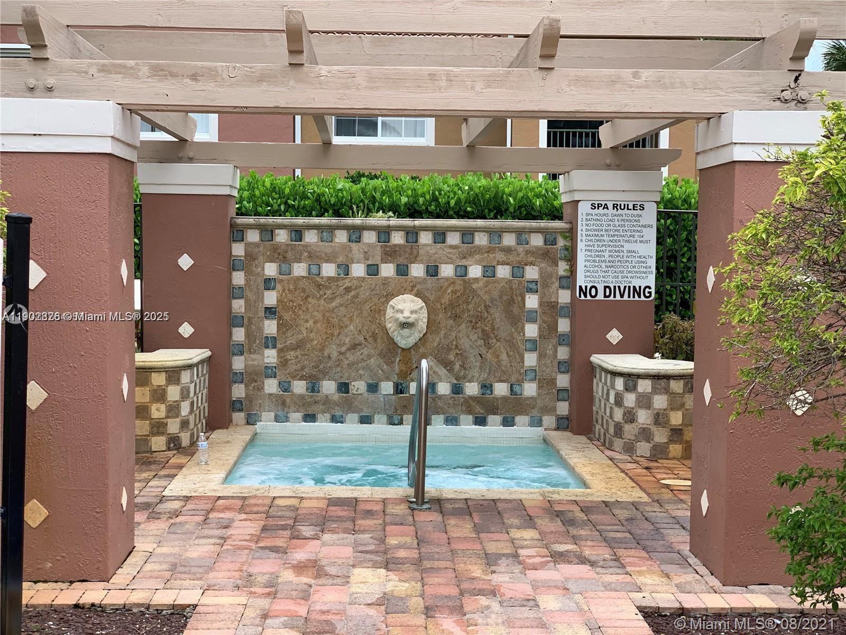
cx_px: 423
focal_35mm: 52
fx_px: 1271
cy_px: 318
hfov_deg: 36.8
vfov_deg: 28.0
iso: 16
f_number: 2.4
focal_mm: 6
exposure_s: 1/335
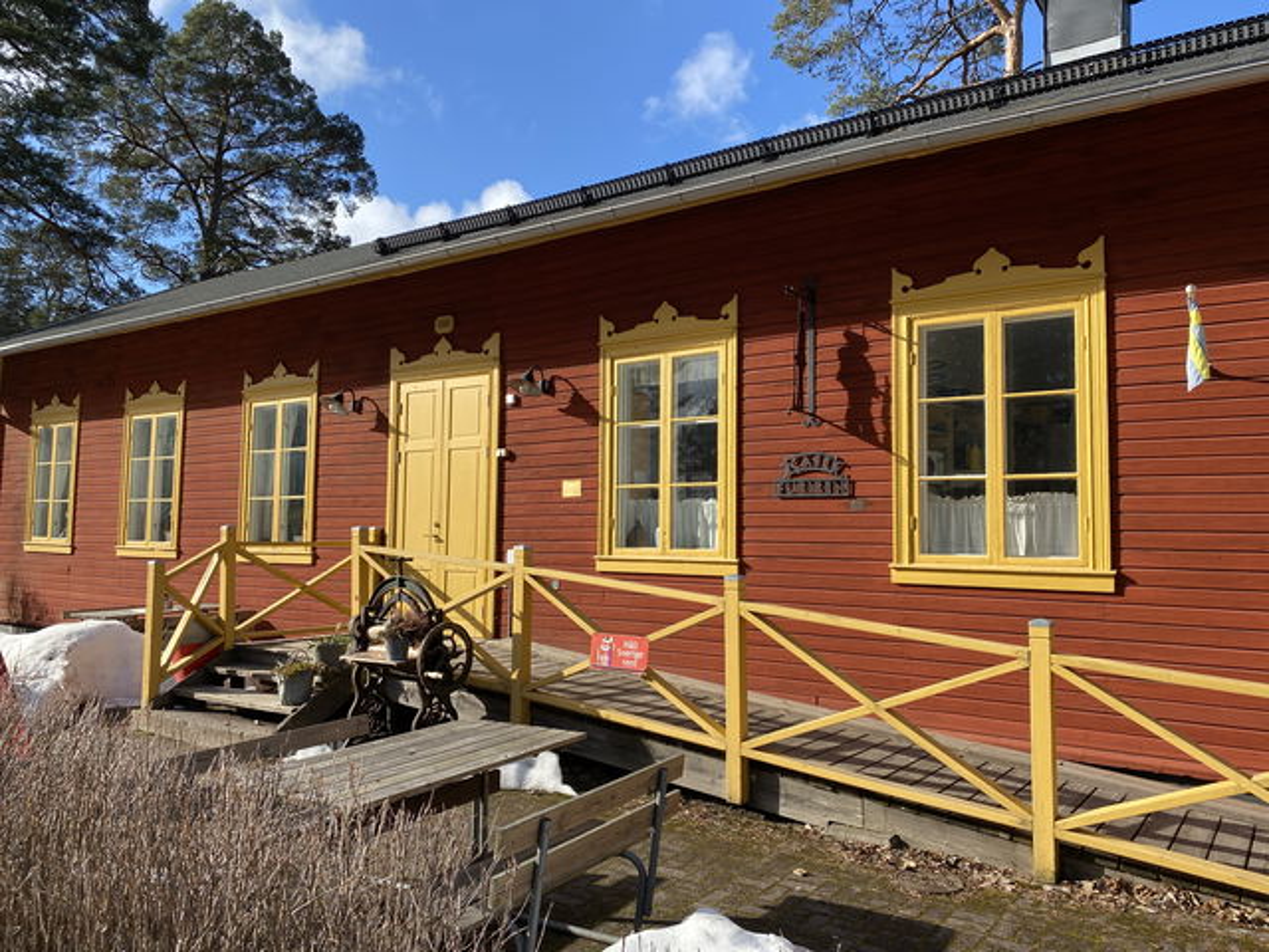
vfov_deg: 53.1
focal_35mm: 26
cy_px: 476
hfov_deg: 67.3
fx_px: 953
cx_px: 634
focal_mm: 4.25
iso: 32
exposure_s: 1/1565
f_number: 1.8
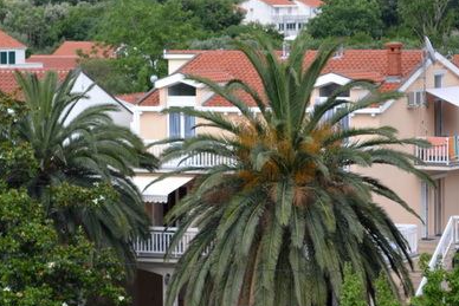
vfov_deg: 8.1
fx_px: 2169
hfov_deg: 12.1
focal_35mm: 170
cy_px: 105
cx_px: 125
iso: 200
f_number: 5.6
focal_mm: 55
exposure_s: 1/200
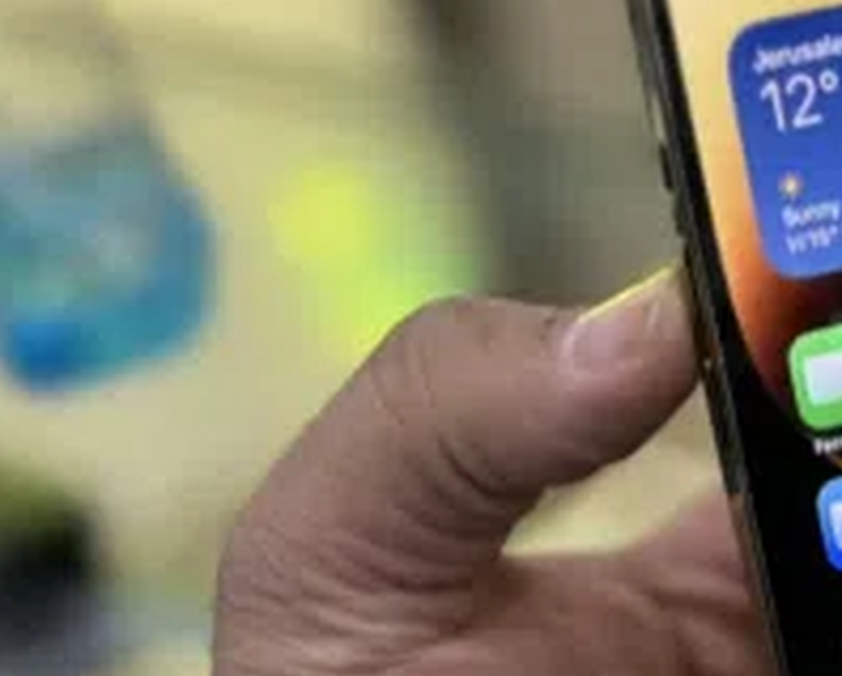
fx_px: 2121
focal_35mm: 85
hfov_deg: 21.8
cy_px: 595
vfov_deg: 17.9
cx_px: 804
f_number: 1.78
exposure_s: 1/50
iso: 160
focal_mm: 6.86
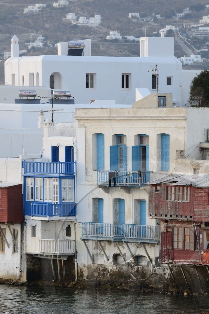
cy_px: 267
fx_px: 2826
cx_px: 148
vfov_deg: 6.4
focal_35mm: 324
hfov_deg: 4.2
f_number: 3.2
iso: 400
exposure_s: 1/125
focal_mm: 185
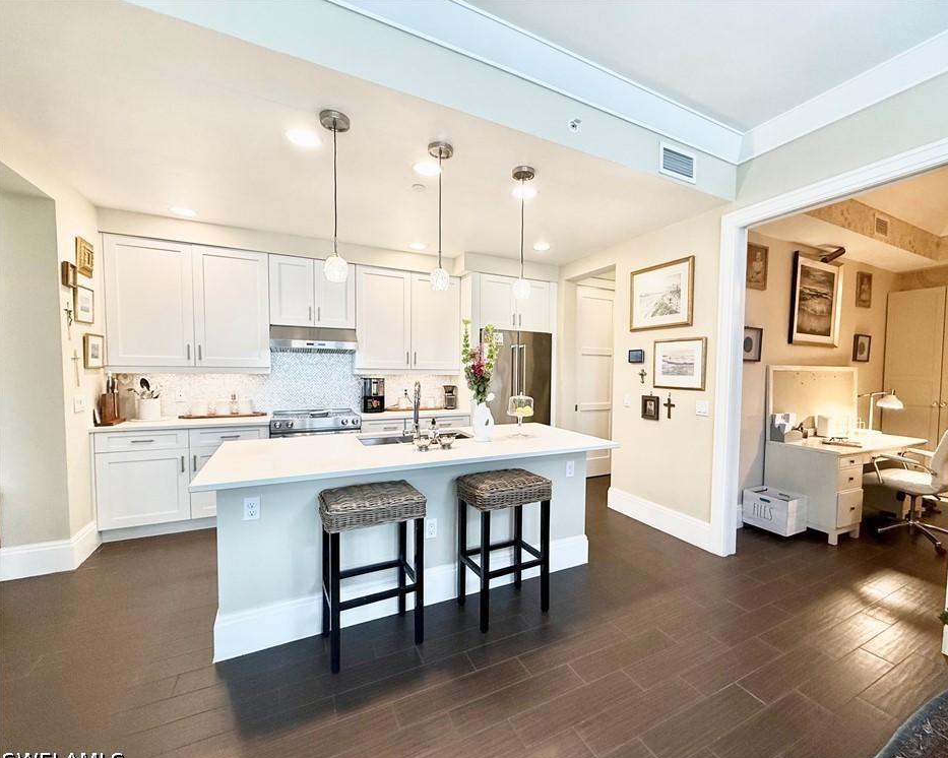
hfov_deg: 96.5
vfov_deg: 84.0
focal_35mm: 15
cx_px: 517
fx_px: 421
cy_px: 388
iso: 200
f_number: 2.2
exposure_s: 1/120
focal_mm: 2.22
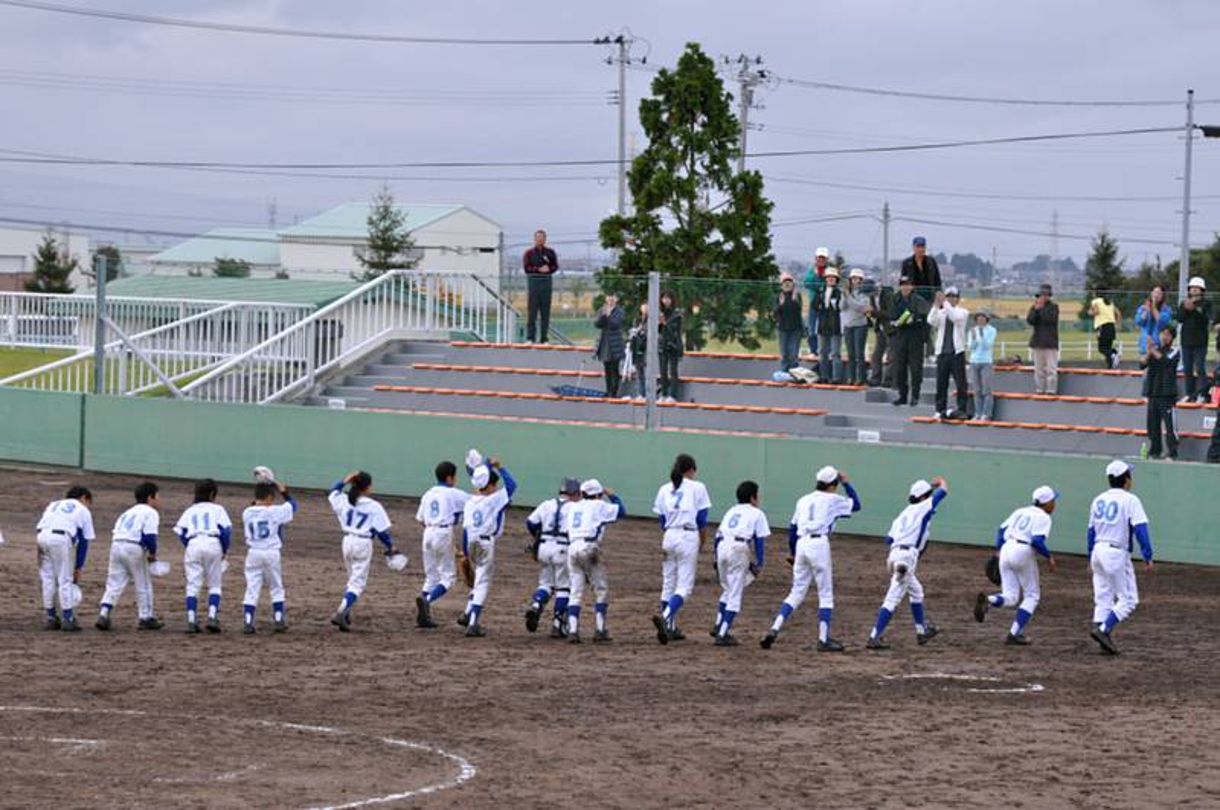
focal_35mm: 147
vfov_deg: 9.3
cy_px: 405
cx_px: 610
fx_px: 4975
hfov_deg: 14.0
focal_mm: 98
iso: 800
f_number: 5.3
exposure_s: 1/1000
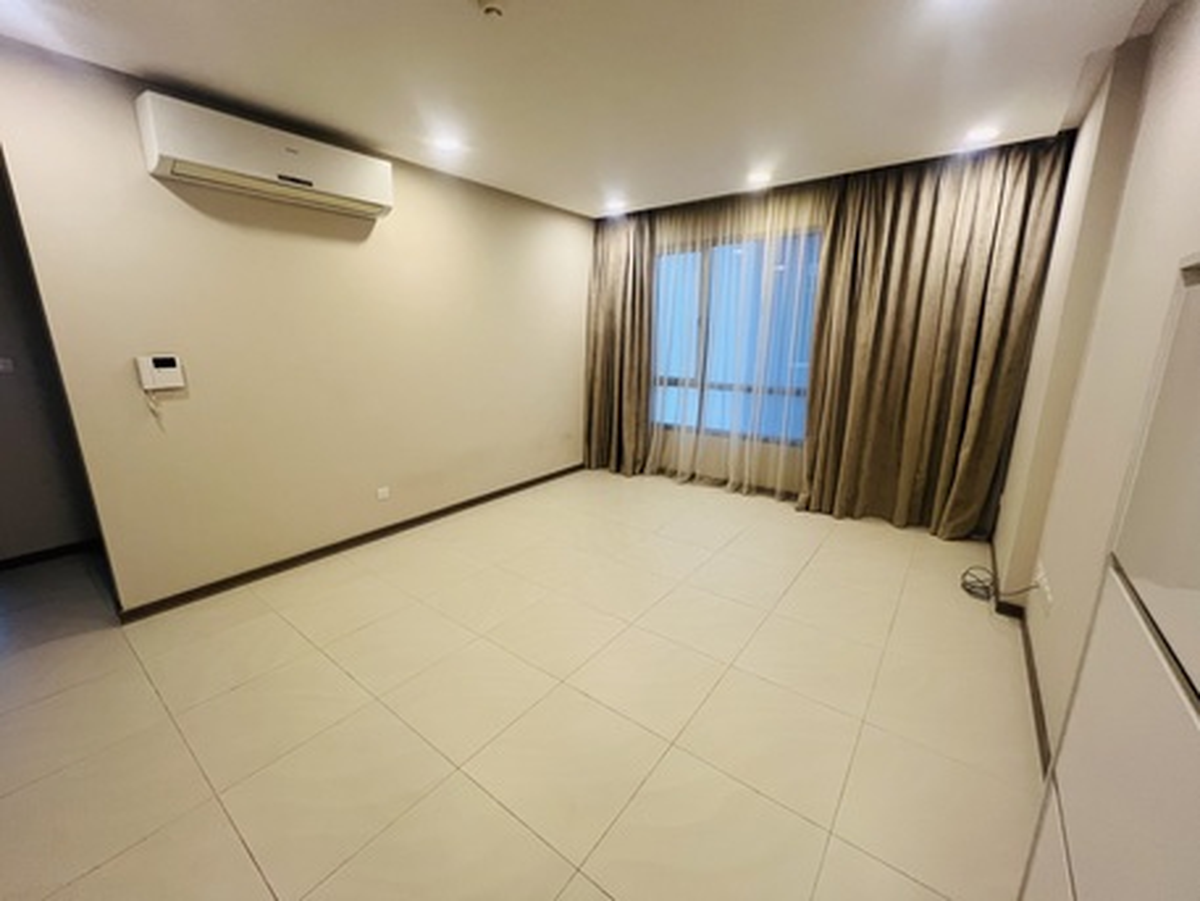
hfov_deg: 106.2
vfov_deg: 89.9
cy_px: 450
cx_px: 600
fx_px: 451
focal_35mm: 13
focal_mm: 1.57
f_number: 1.8
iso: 125
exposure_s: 1/50
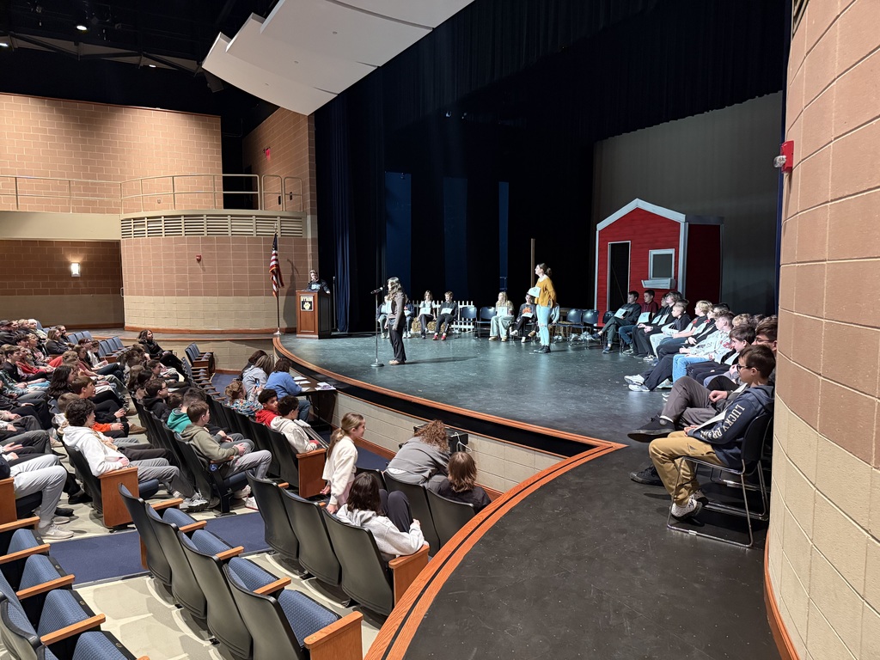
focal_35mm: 24
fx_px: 610
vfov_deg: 56.8
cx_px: 440
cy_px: 330
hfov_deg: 71.6
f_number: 1.78
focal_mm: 6.76
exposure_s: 1/40
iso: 800
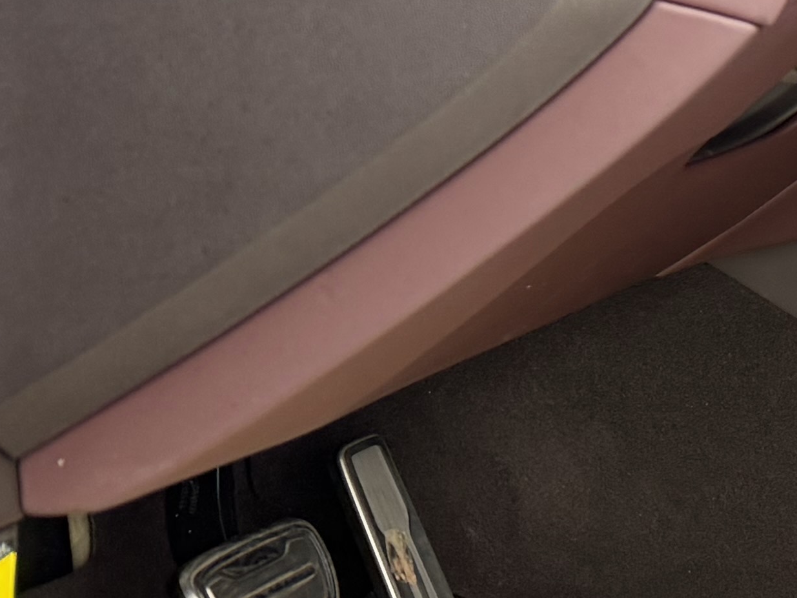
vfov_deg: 12.9
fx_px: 2555
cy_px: -163
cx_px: 1607
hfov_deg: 14.6
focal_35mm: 111
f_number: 1.78
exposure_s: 1/148
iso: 125
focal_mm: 6.76
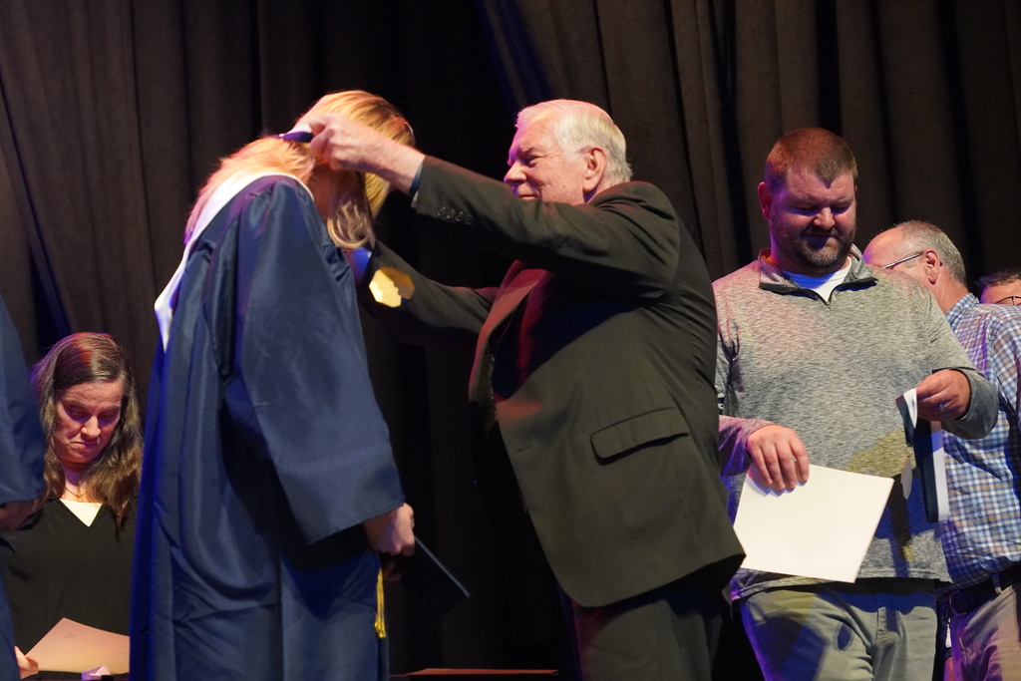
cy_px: 340
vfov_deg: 14.5
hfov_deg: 21.6
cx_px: 510
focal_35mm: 94
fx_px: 2676
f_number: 4
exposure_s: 1/160
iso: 5000
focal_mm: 62.9
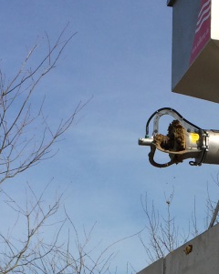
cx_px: 199
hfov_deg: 13.5
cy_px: 314
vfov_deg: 16.4
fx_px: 917
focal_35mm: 113
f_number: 2.2
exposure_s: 1/2933
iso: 32
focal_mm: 4.15
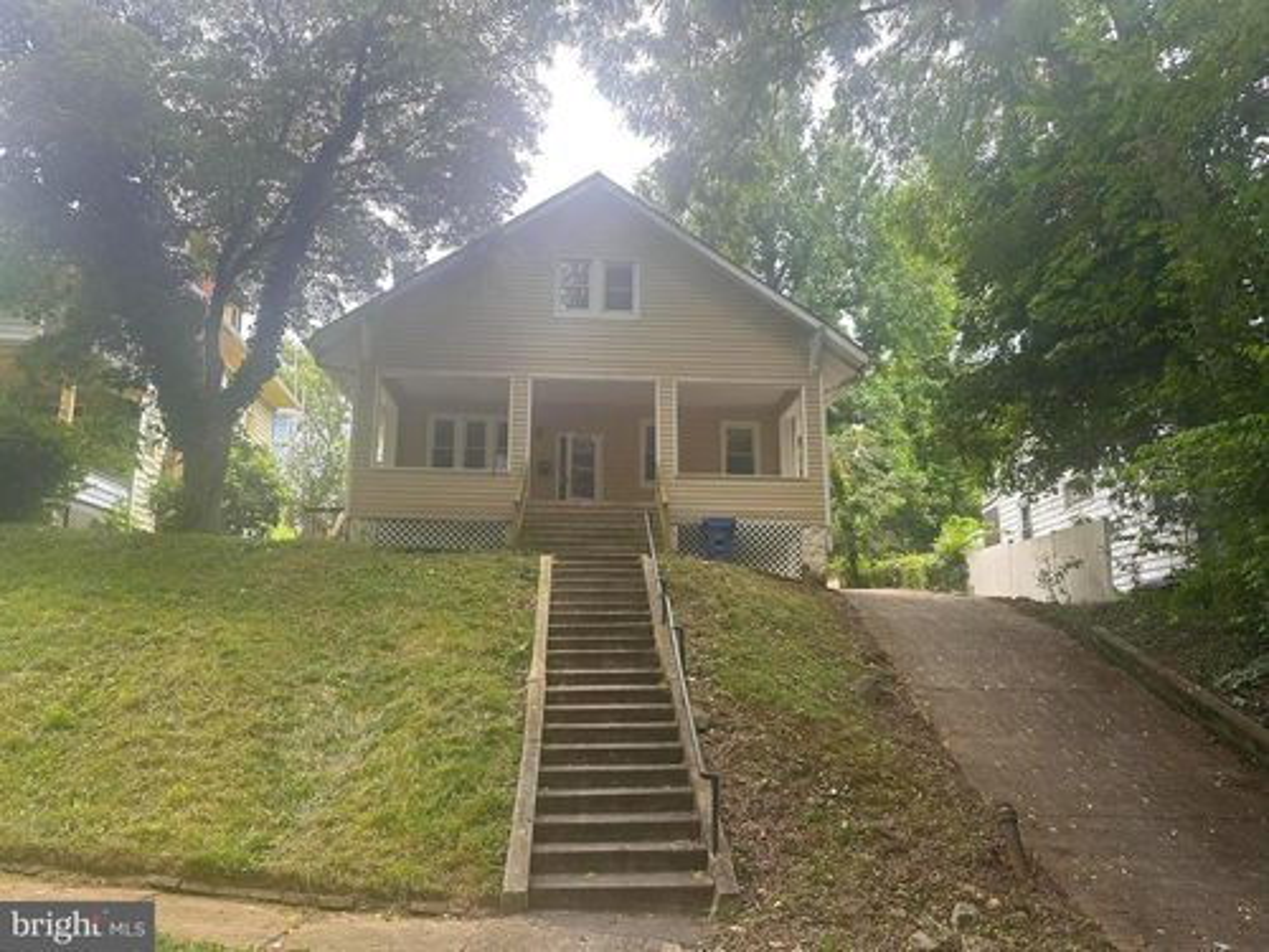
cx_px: 634
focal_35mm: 24
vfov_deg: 56.8
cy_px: 476
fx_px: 880
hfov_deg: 71.6
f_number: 1.78
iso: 80
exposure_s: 1/543
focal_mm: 6.86
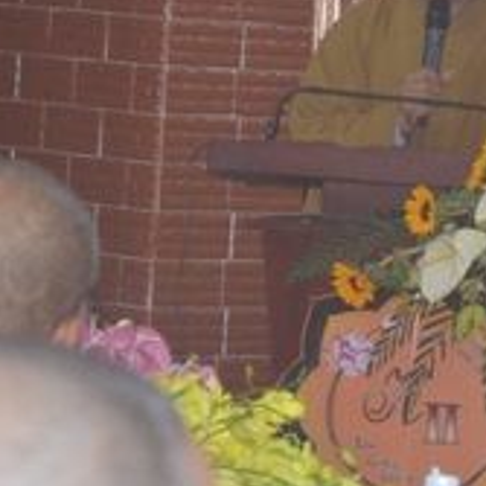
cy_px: 48
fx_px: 5496
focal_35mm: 346
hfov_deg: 5.1
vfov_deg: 5.1
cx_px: 477
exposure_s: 1/60
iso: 800
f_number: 5.3
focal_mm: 70
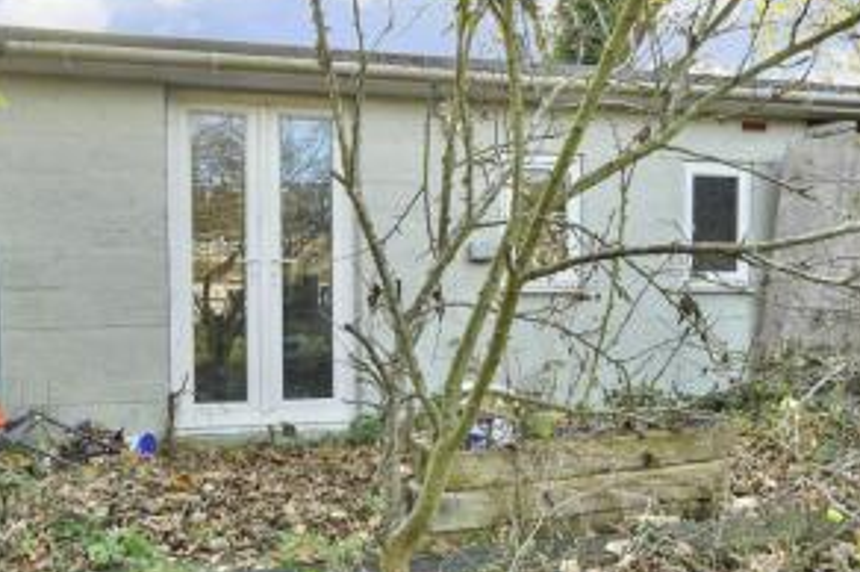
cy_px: 329
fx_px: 740
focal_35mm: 31
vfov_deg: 42.1
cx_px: 359
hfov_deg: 60.0
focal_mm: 13
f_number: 6.3
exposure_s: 1/160
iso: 500
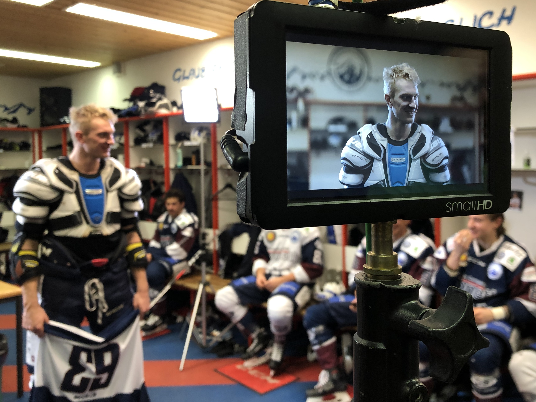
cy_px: 182
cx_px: 291
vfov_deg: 42.9
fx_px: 511
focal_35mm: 33
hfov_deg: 55.3
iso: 50
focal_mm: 4
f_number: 1.8
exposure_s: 1/17
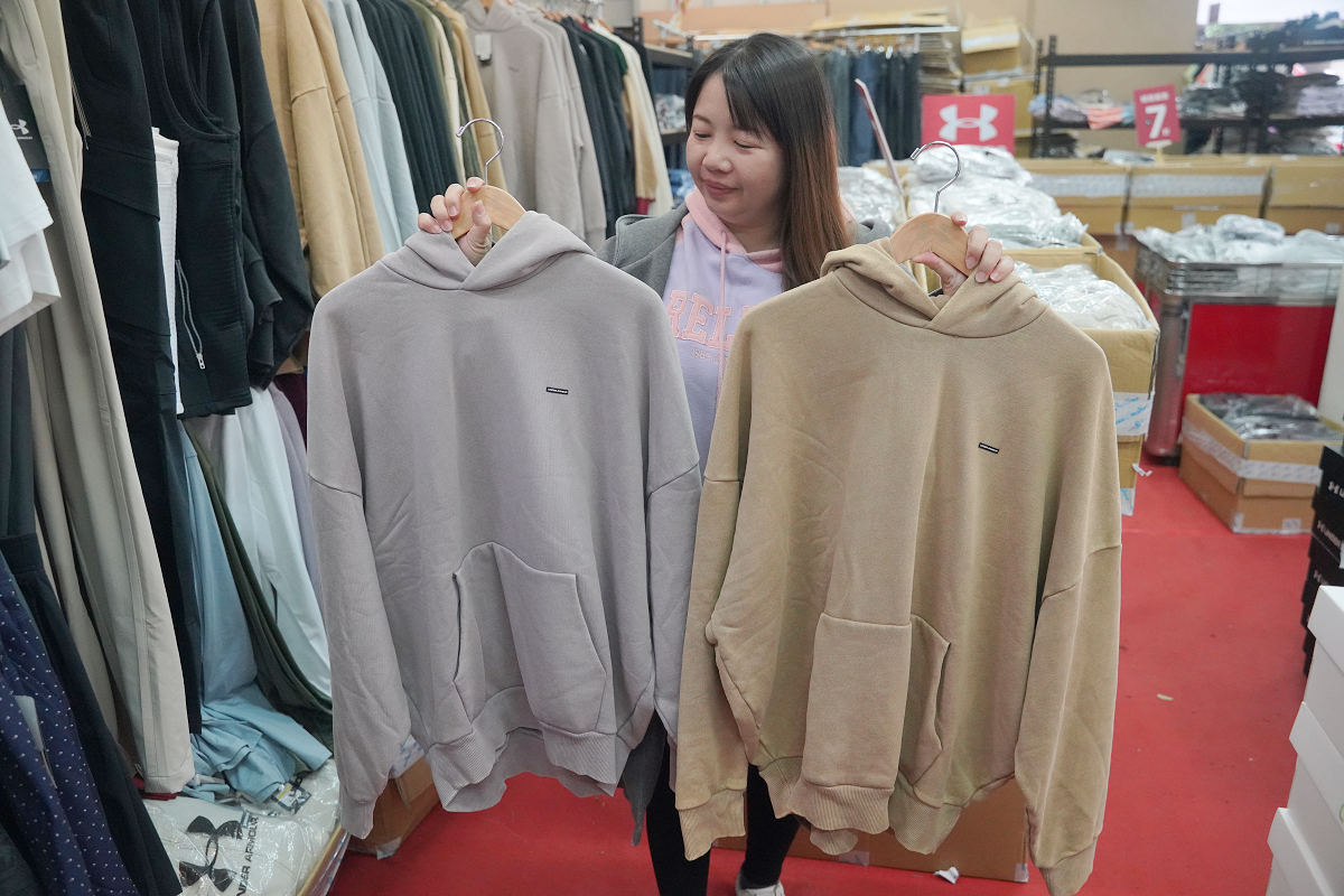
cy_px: 448
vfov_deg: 46.4
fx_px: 1045
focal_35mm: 28
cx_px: 672
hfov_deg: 65.5
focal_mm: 28
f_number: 4
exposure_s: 1/160
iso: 6400
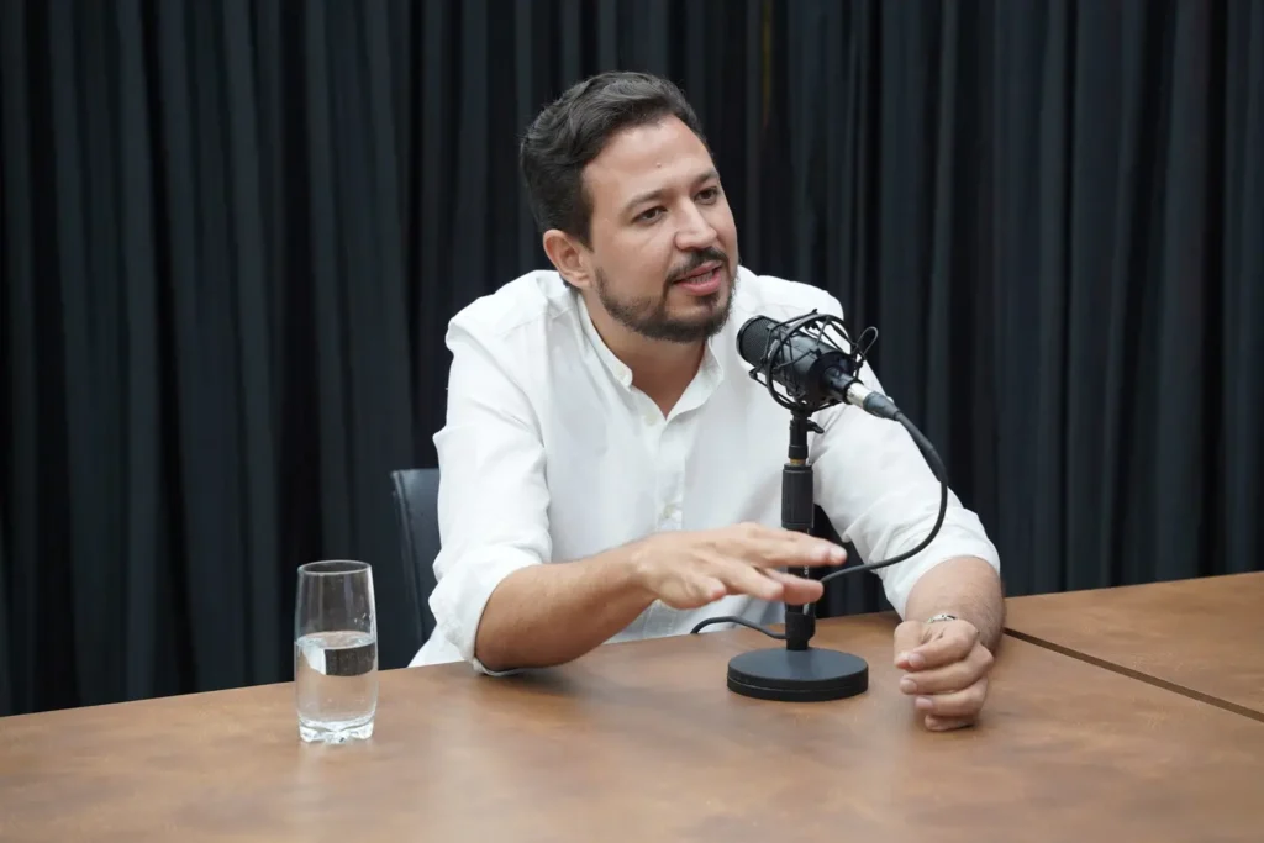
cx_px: 632
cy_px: 422
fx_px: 2458
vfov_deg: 19.5
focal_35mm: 70
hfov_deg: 28.8
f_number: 4
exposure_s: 1/160
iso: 640
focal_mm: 70
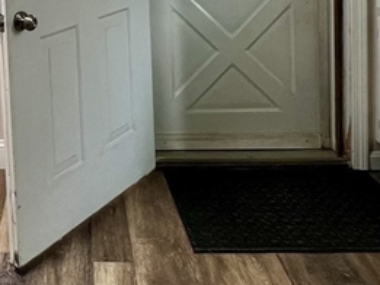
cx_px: 25
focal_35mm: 51
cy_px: -77
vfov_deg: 25.1
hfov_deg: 34.9
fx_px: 560
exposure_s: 1/120
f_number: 1.8
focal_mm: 1.57
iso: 200
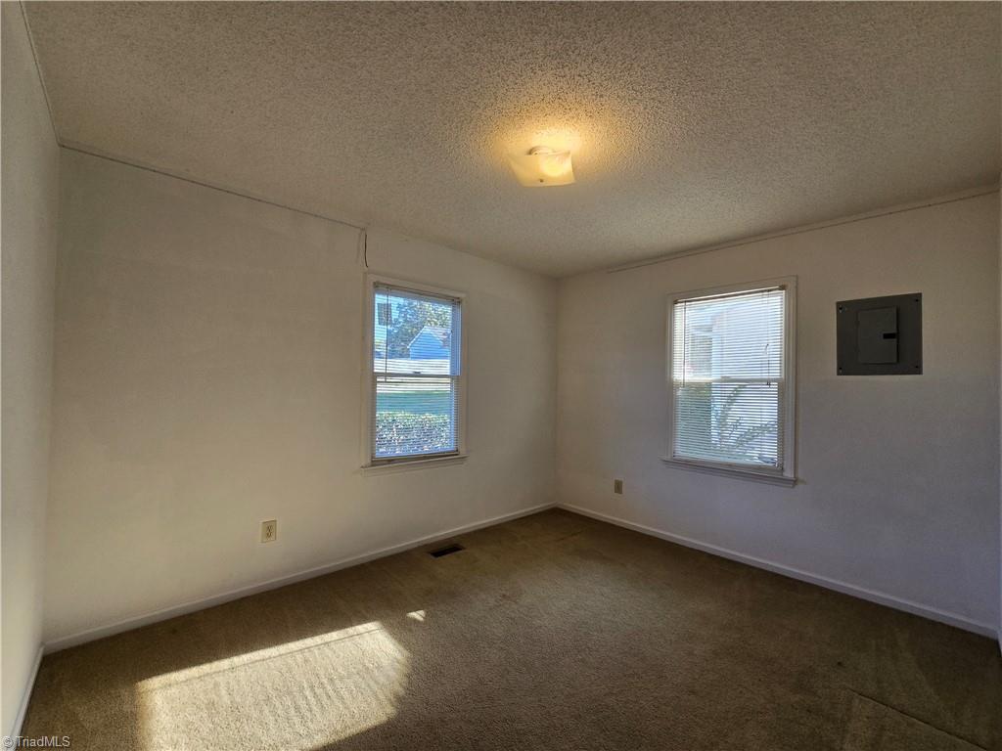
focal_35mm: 13
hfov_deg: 106.2
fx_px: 376
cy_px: 376
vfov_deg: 89.9
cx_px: 501
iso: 80
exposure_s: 1/120
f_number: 2.2
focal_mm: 2.2
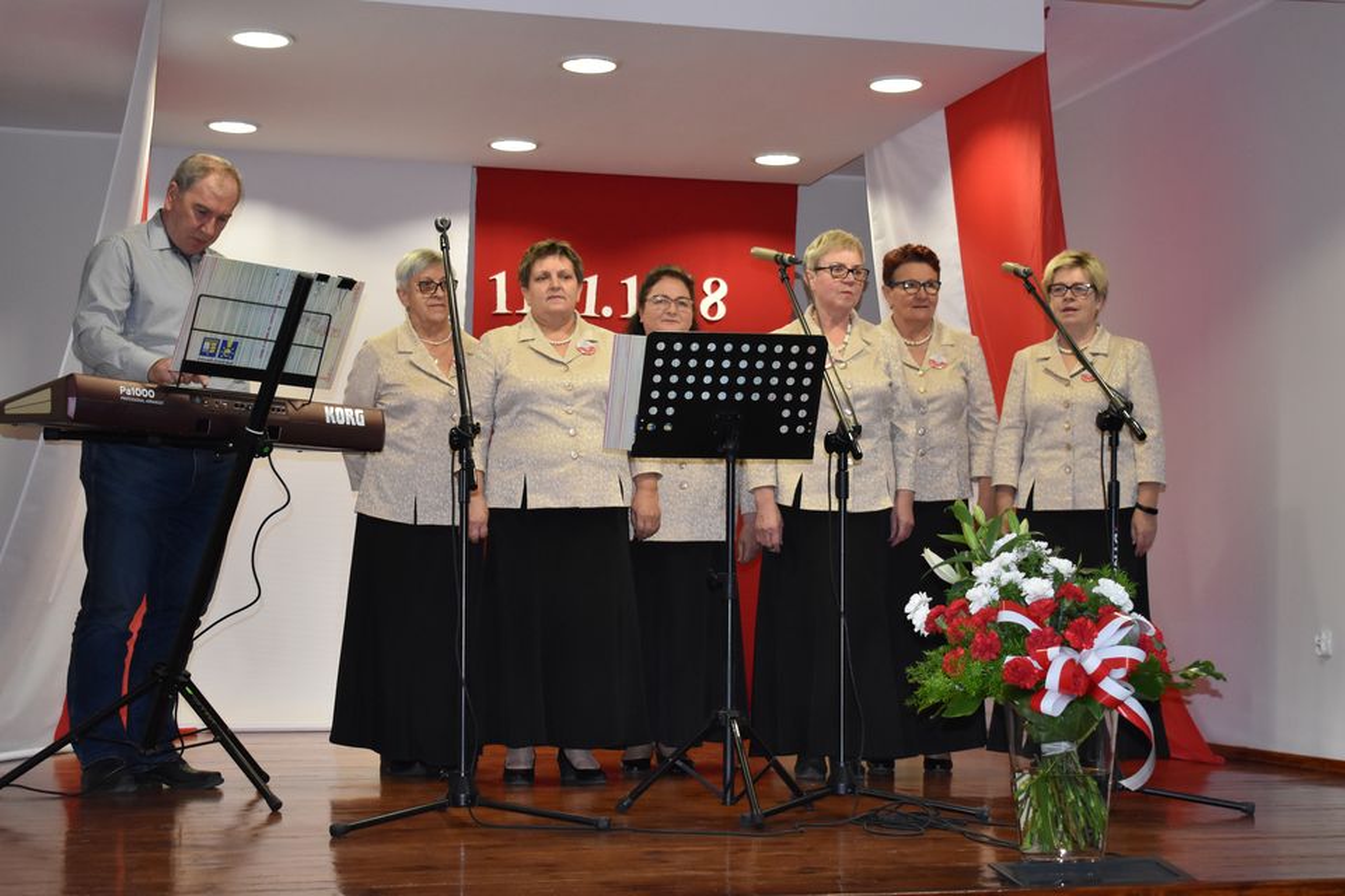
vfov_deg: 25.1
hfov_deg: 36.9
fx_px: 2017
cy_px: 448
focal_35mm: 54
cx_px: 672
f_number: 4.8
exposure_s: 1/125
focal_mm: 36
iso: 1600
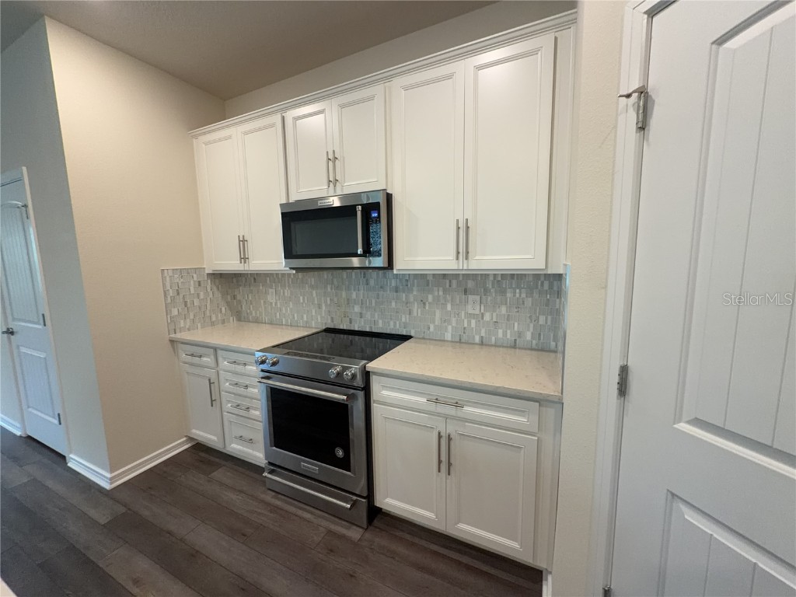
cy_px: 298
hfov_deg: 102.1
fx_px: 322
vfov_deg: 85.7
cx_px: 398
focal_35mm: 14
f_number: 2.2
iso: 100
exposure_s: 1/30
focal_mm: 2.22
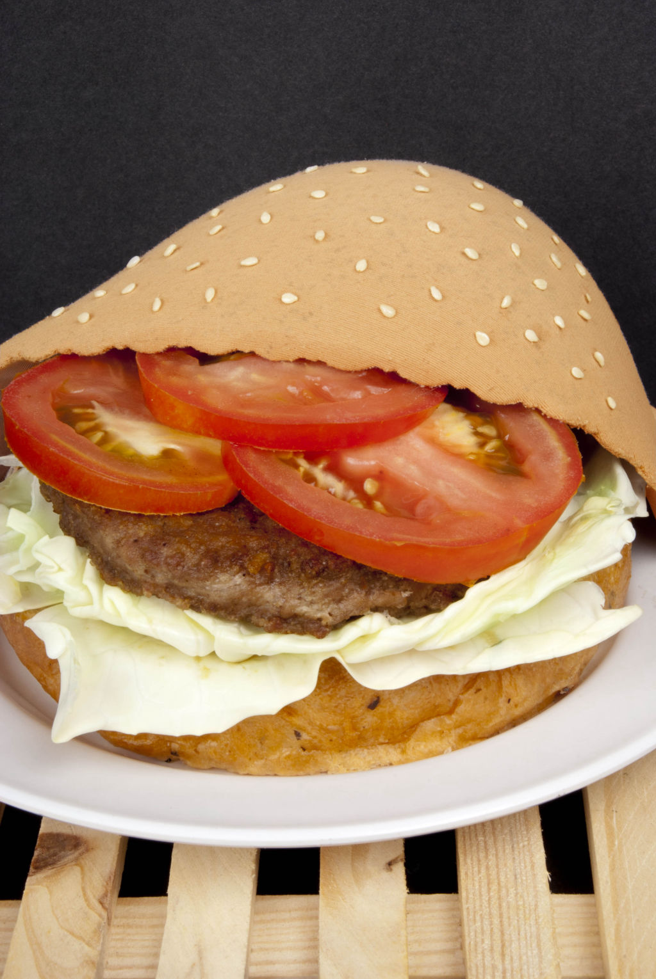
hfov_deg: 17.5
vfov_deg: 26.0
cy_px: 490
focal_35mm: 78
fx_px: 2126
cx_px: 328
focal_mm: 52
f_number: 22
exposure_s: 1/160
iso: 200
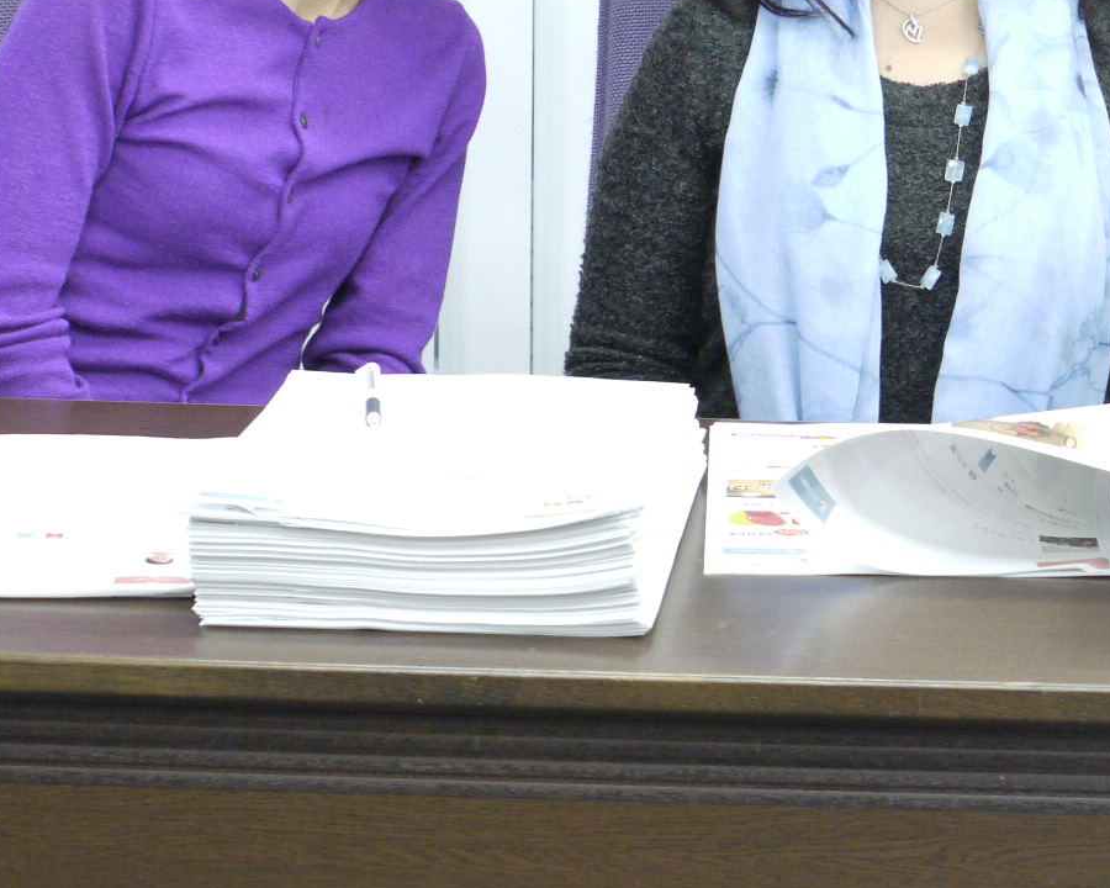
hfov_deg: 12.7
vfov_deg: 10.2
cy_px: 125
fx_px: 4961
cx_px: 978
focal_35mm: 151
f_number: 5.5
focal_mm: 34
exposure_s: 1/30
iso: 800
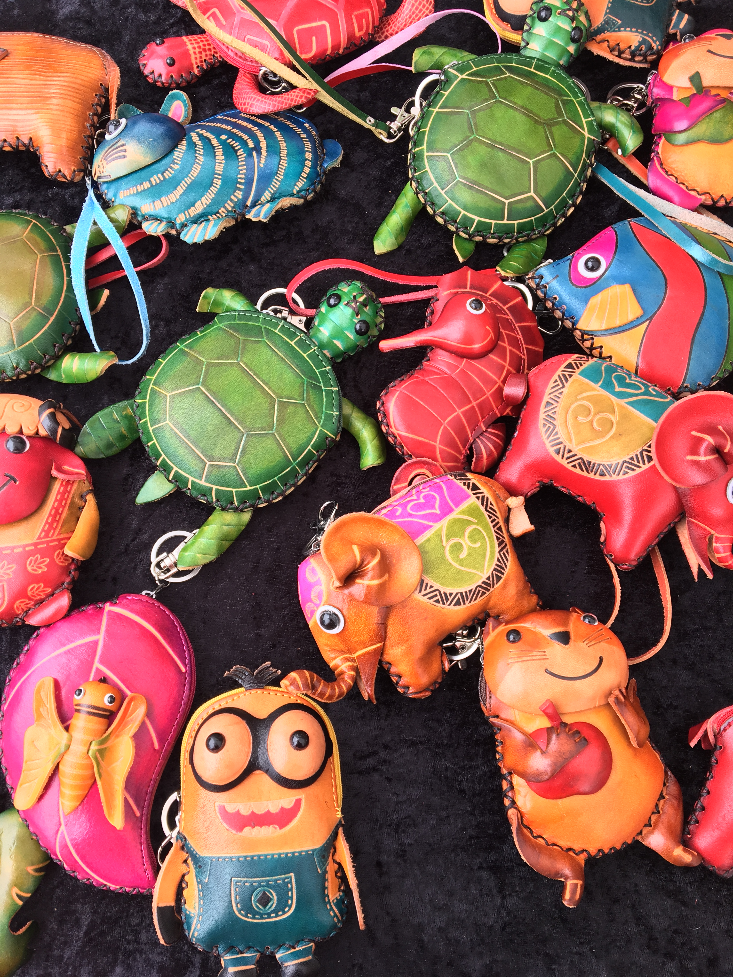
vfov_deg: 61.7
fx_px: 819
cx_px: 366
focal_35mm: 29
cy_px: 488
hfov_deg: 48.2
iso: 25
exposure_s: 1/60
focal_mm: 4.15
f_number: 2.2
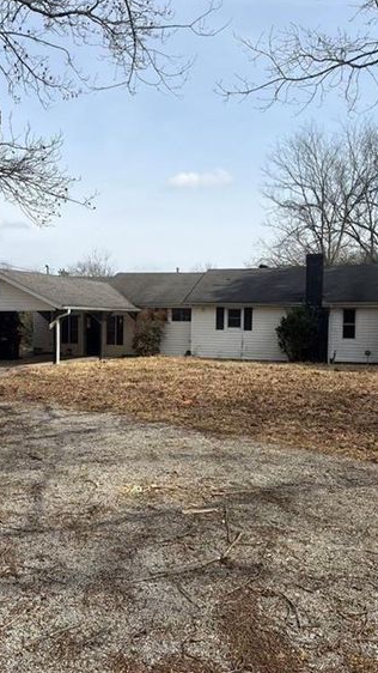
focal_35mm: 31
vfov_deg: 62.6
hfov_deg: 37.8
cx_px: 196
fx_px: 553
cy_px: 349
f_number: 1.78
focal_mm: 6.76
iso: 80
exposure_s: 1/6173
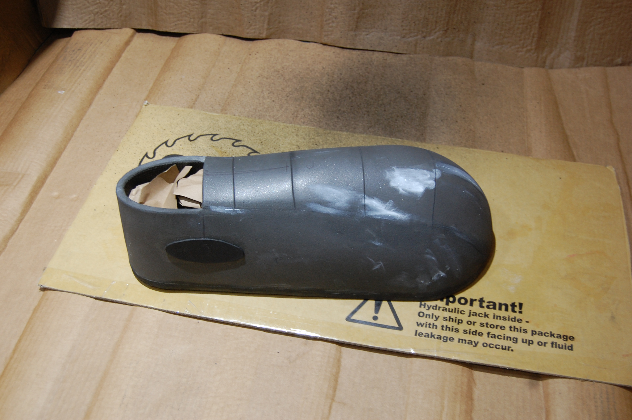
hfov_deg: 49.6
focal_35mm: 39
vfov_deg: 34.1
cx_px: 316
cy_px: 210
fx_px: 684
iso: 500
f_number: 4.2
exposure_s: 1/30
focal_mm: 26
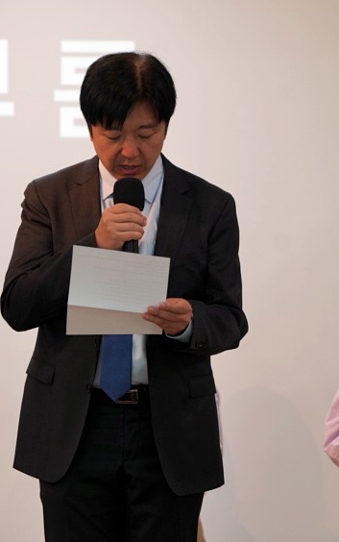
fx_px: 4799
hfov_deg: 4.0
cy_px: 269
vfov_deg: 6.5
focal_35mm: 325
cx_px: 103
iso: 800
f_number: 4
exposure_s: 1/250
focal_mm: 200
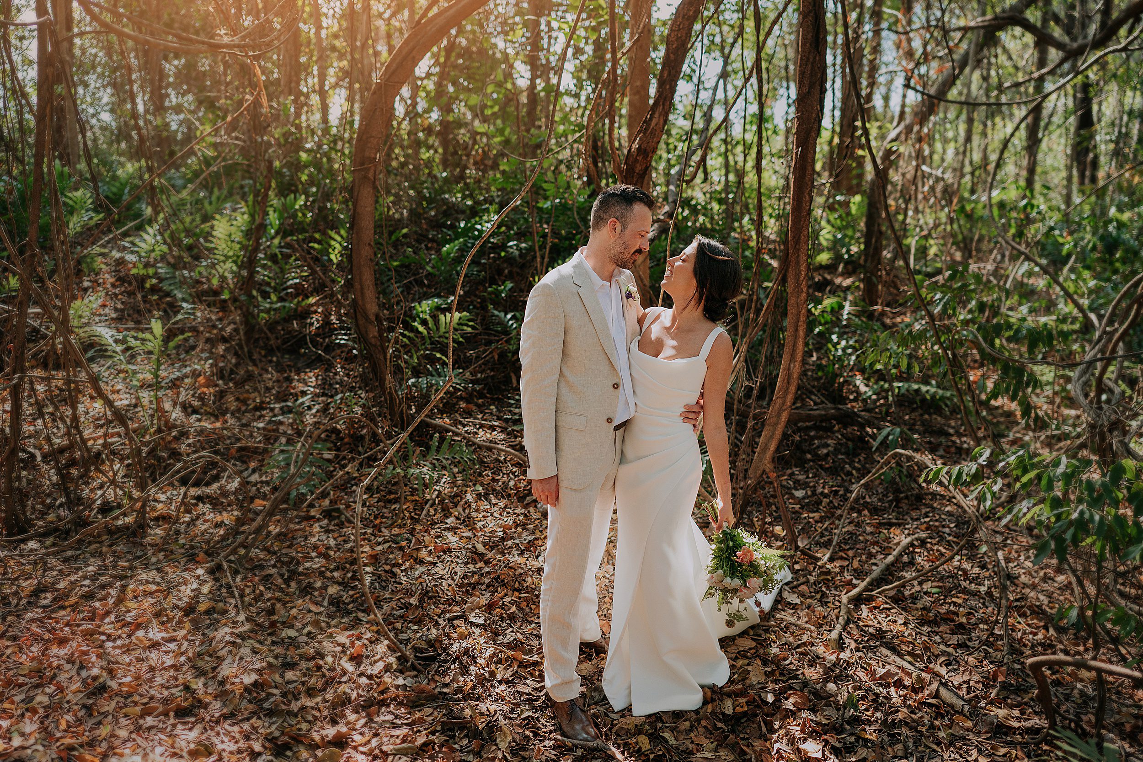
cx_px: 572
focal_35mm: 24
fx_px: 762
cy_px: 381
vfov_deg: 53.1
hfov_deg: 73.7
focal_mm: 24
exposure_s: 1/1250
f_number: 1.8
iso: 500
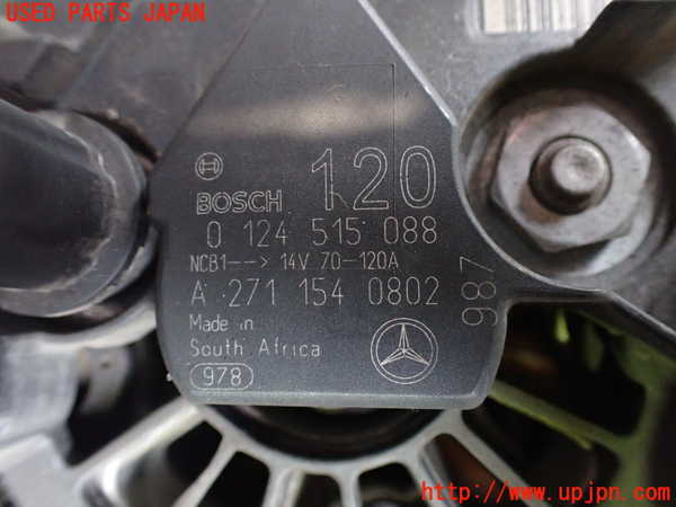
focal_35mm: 30
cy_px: 254
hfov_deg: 60.0
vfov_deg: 46.8
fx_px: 586
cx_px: 338
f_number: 2.3
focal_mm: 5.4
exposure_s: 1/30
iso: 1000
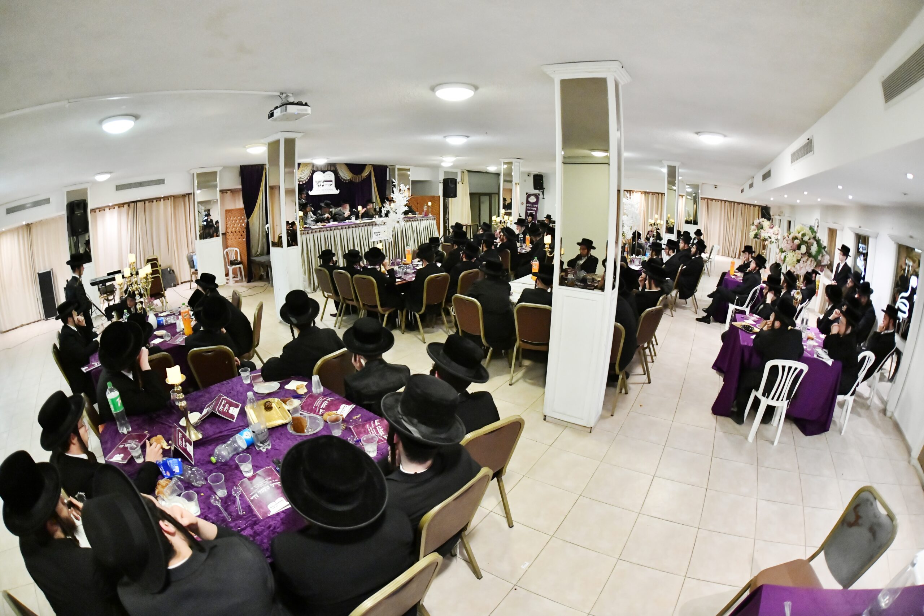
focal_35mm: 15
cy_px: 308
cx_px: 462
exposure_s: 1/250
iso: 6400
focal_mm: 15
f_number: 4
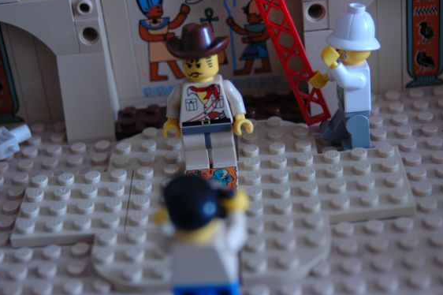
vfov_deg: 16.6
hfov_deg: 24.8
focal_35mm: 82
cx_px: 218
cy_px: 149
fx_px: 1008
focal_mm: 48
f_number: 4.2
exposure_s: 1/30
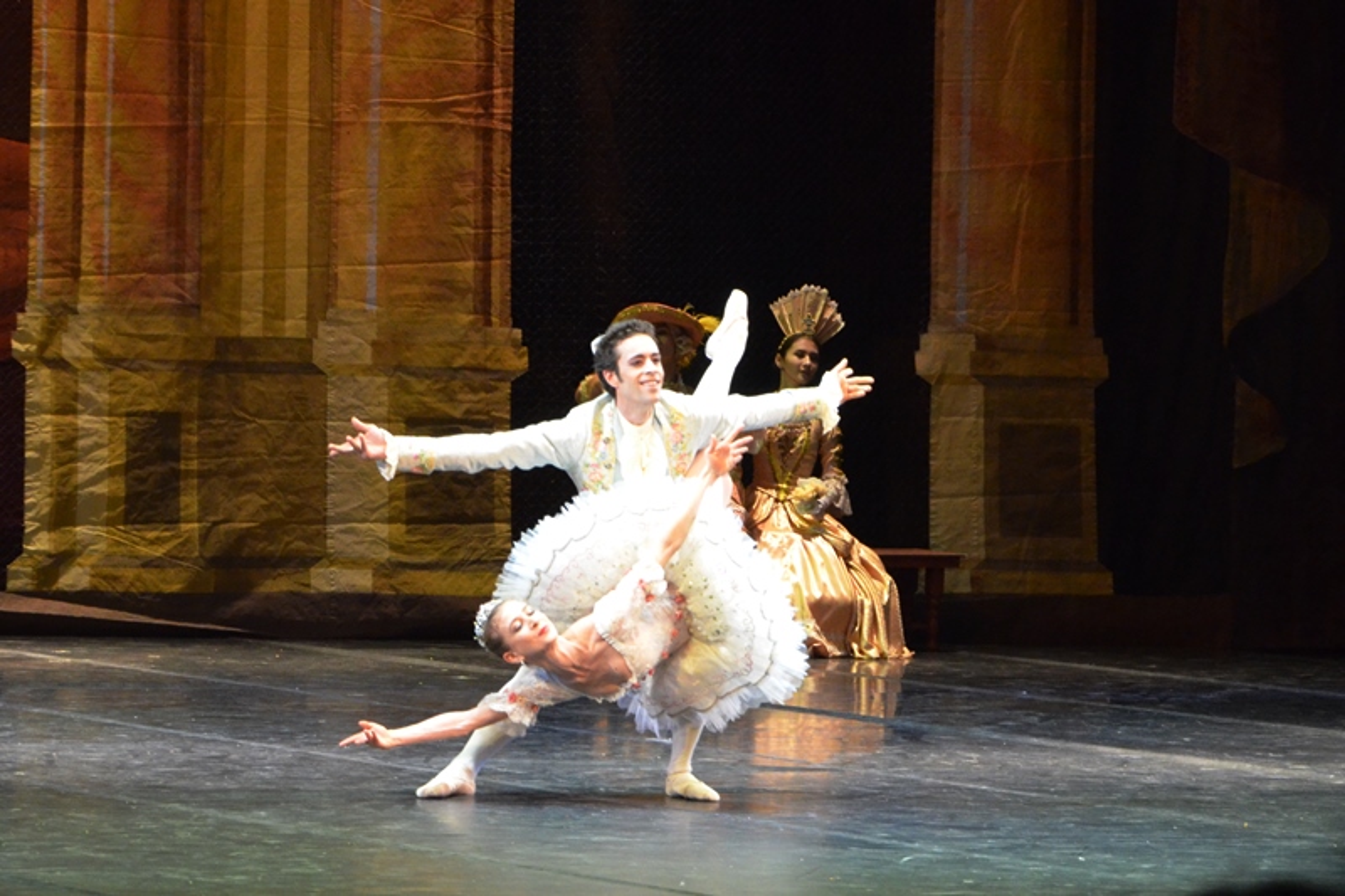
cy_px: 448
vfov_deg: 8.7
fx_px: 5883
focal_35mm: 158
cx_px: 672
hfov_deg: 13.0
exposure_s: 1/60
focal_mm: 105
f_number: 8
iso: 4000
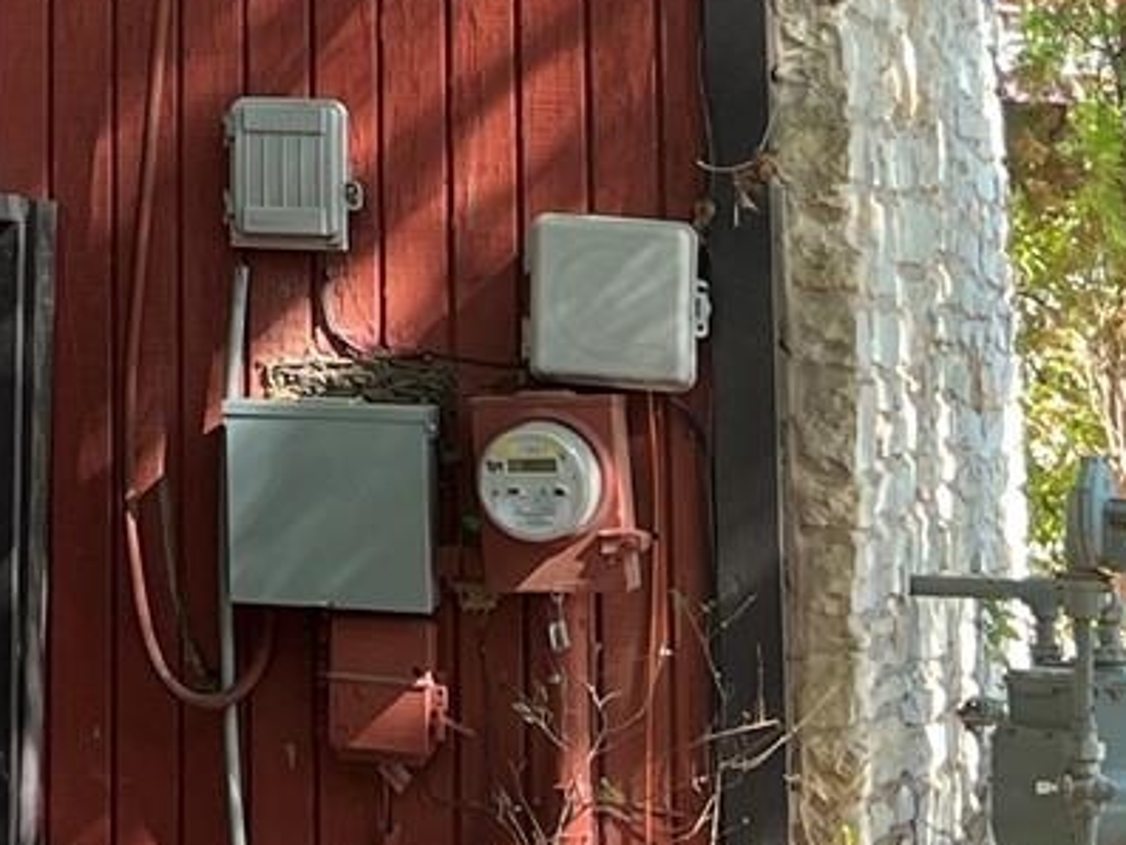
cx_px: -468
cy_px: -542
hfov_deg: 14.0
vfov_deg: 10.6
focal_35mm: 134
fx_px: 4360
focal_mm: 5.7
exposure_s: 1/121
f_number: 1.5
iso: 50
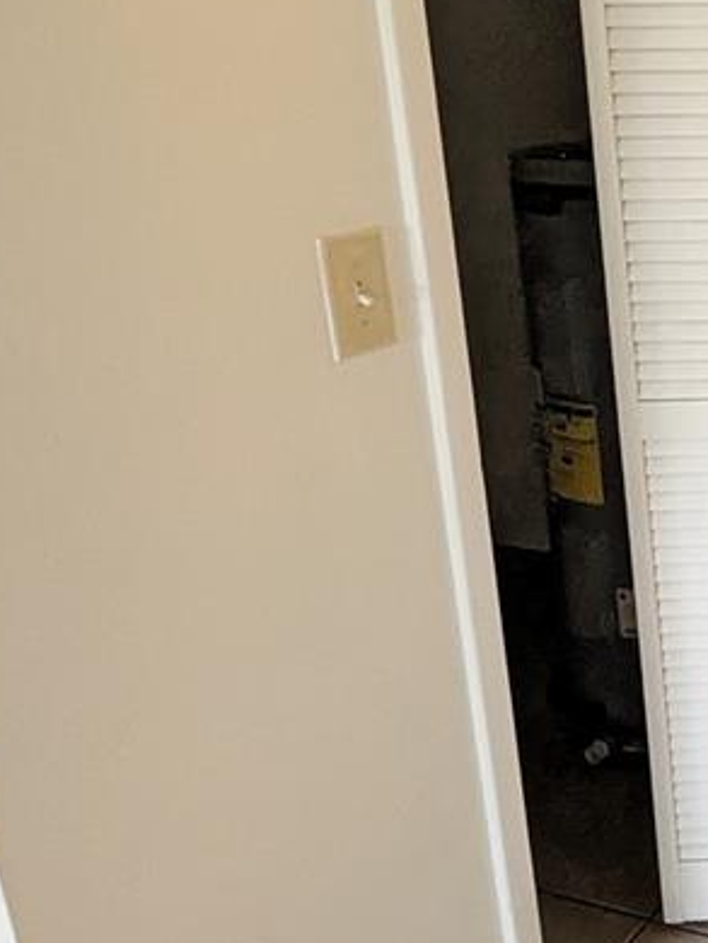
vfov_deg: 46.5
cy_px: 375
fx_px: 1090
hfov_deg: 28.0
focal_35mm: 40
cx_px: 980
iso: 940
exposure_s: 1/52
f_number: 2.2
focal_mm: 1.95
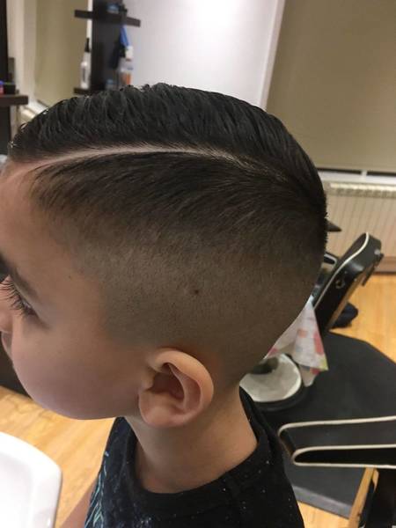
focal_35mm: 29
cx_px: 198
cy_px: 264
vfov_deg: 61.7
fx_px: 442
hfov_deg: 48.2
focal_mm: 4.15
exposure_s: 1/33
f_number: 2.2
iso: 160
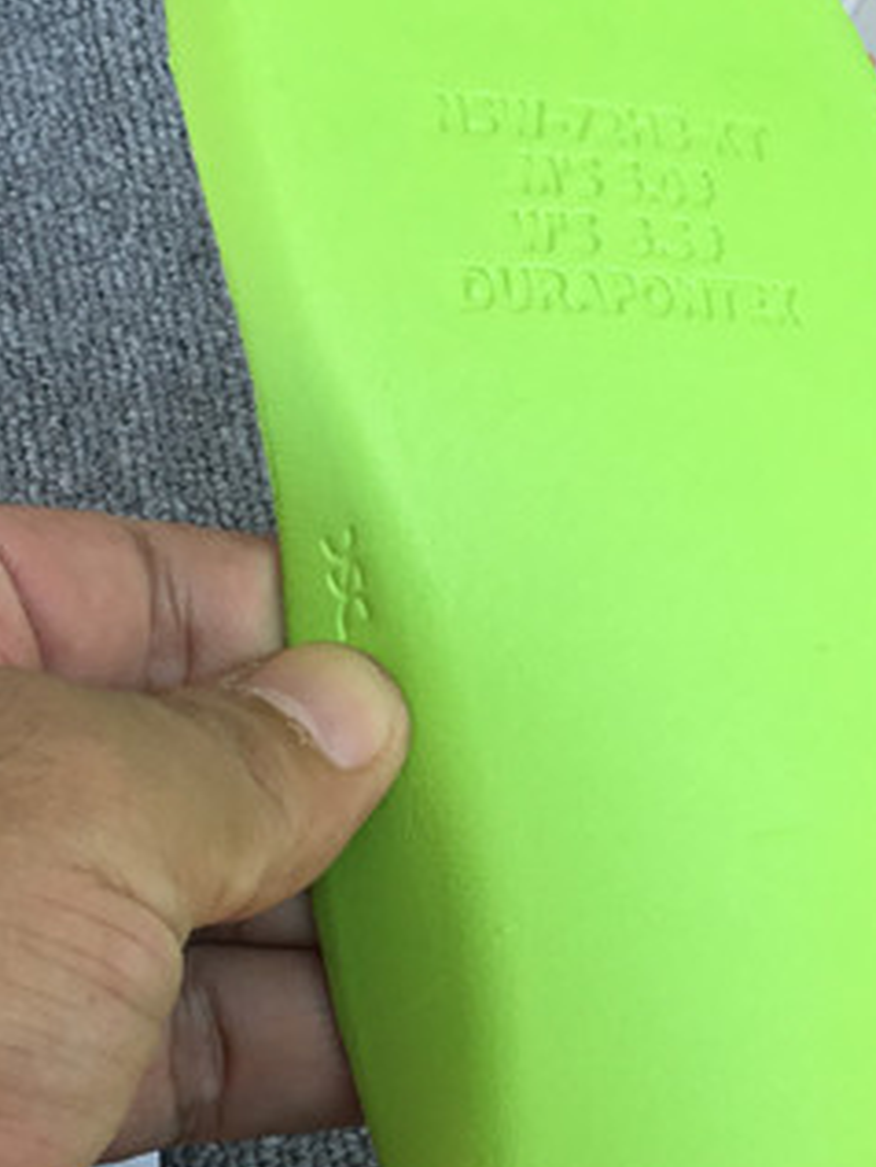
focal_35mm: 88
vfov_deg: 22.0
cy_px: 874
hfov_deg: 16.7
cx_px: 703
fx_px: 2967
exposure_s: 1/223
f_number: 2.4
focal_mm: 3.3
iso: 25
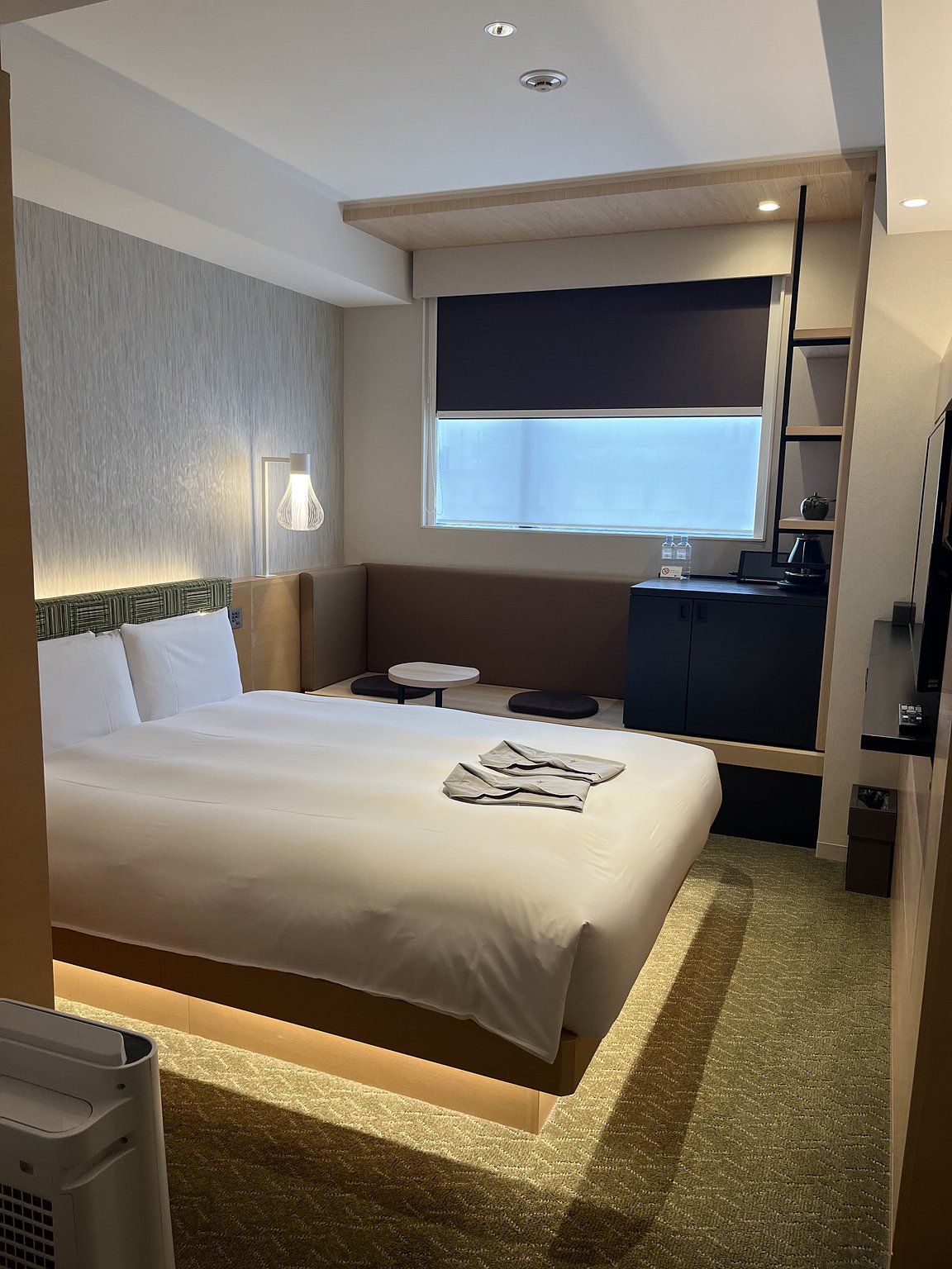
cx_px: 476
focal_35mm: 26
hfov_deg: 53.1
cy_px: 634
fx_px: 953
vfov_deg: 67.3
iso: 125
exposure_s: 1/94
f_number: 1.6
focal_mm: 5.1
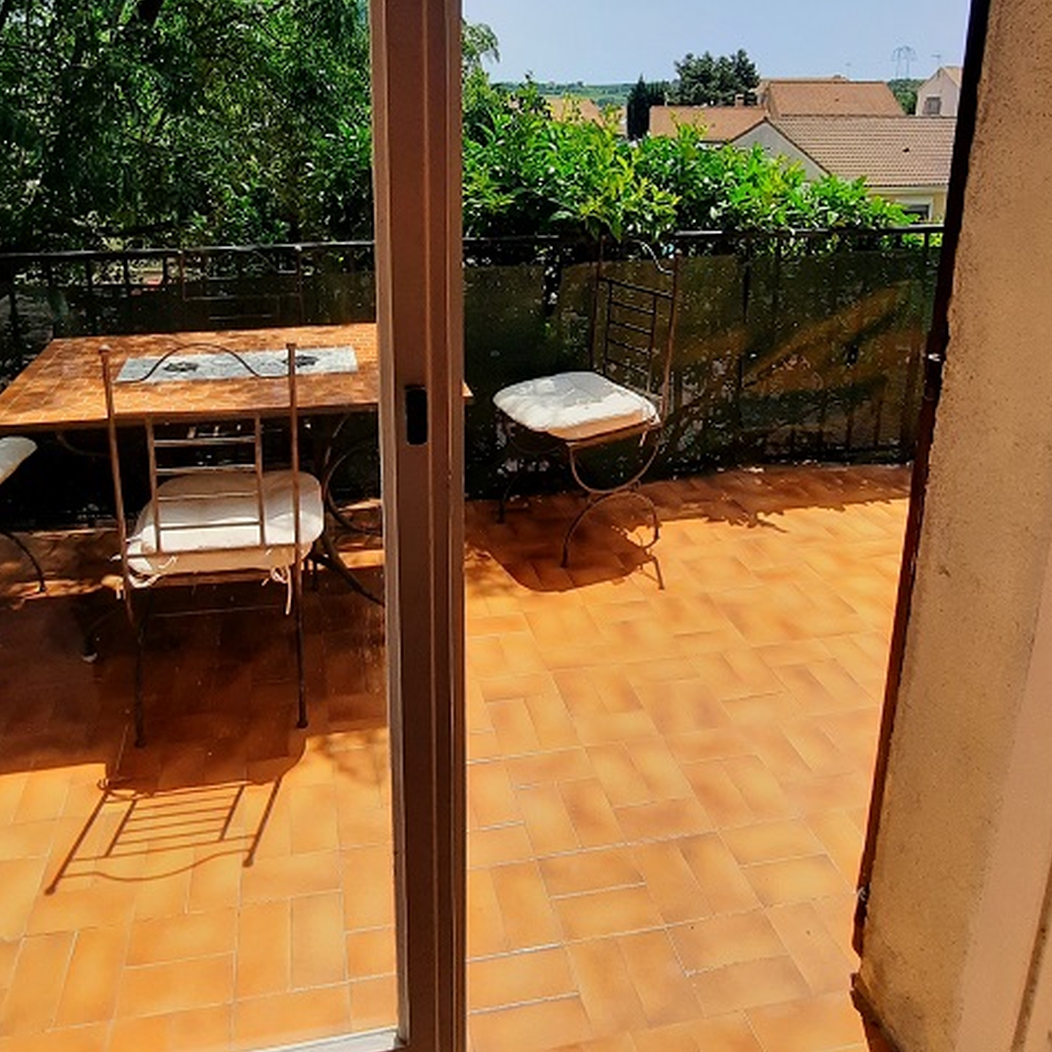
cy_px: 332
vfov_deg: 61.1
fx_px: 860
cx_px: 484
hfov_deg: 62.8
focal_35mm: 25
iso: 40
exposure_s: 1/1818
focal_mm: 1.74
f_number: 2.2
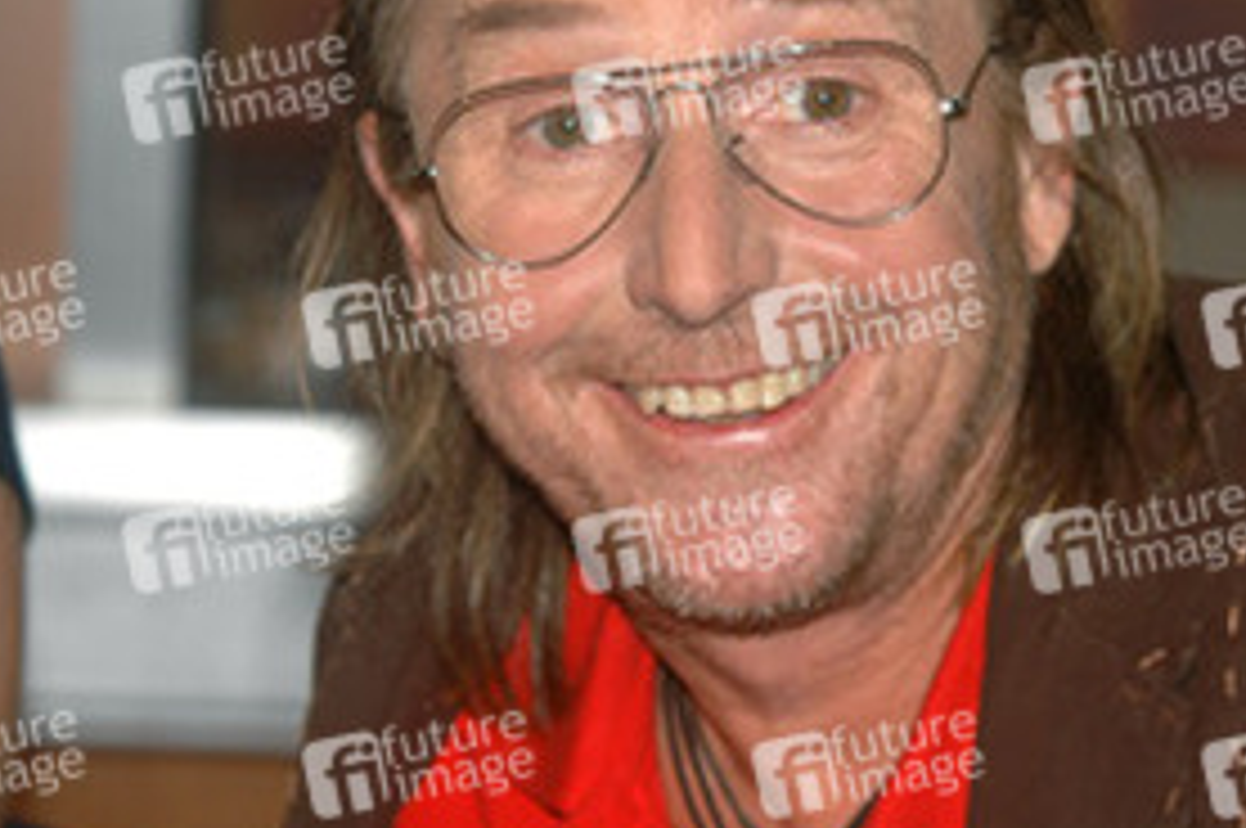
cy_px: 202
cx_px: 749
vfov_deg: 5.0
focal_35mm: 274
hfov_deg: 7.5
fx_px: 9472
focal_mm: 112
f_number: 5.6
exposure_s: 1/160
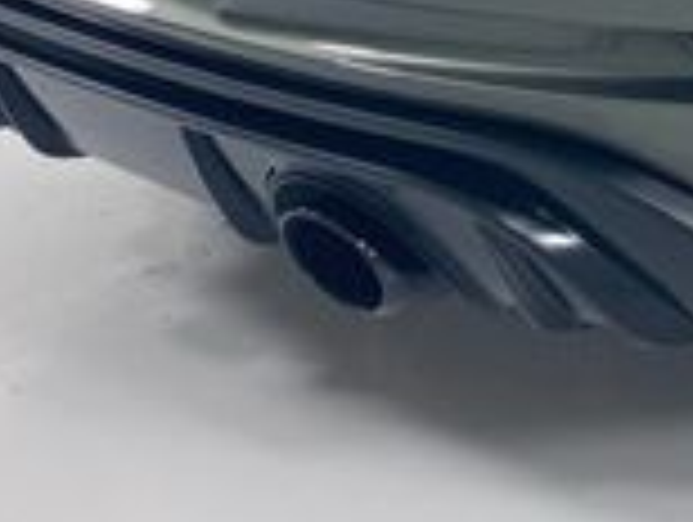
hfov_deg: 15.6
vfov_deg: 11.9
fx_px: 2326
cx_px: 1035
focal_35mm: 116
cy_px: -392
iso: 20
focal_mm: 3.99
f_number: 1.8
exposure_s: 1/197
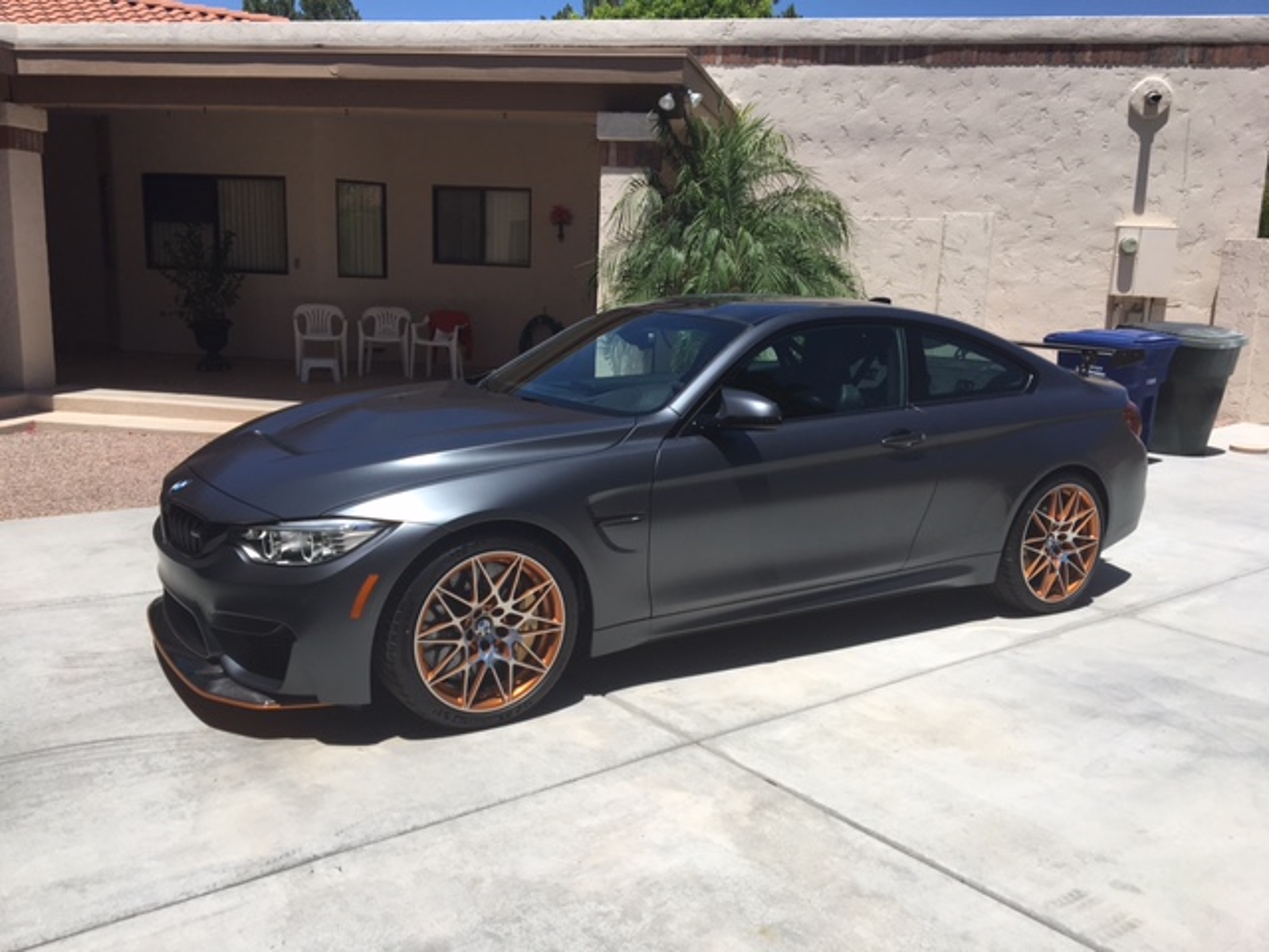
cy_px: 476
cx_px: 634
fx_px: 1063
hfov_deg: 61.7
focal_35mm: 29
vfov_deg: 48.2
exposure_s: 1/2262
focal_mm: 4.15
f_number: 2.2
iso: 25
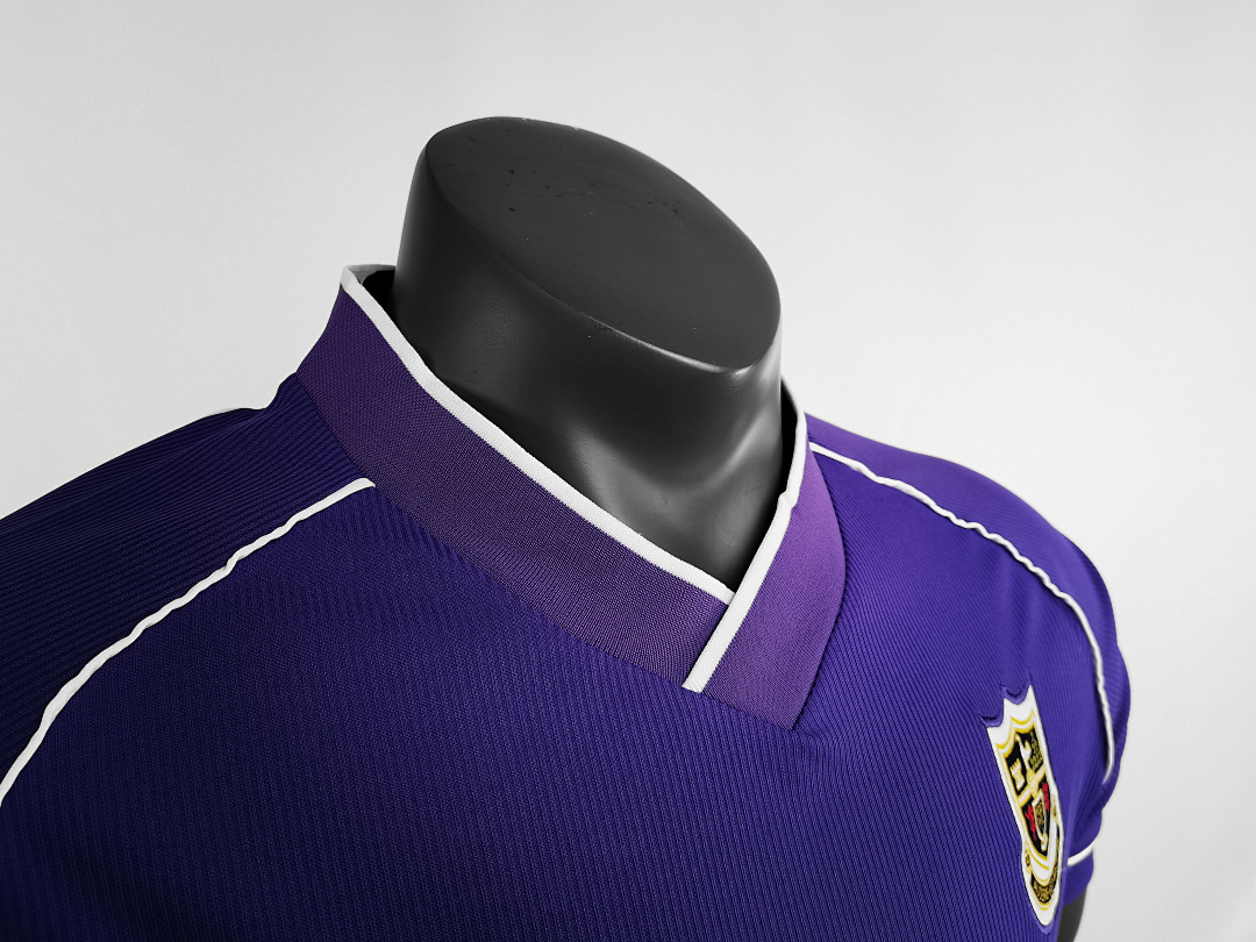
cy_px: 471
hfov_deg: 63.4
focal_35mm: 28
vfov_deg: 49.7
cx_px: 628
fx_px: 1016
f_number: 1.8
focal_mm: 5.58
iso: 160
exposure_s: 1/100
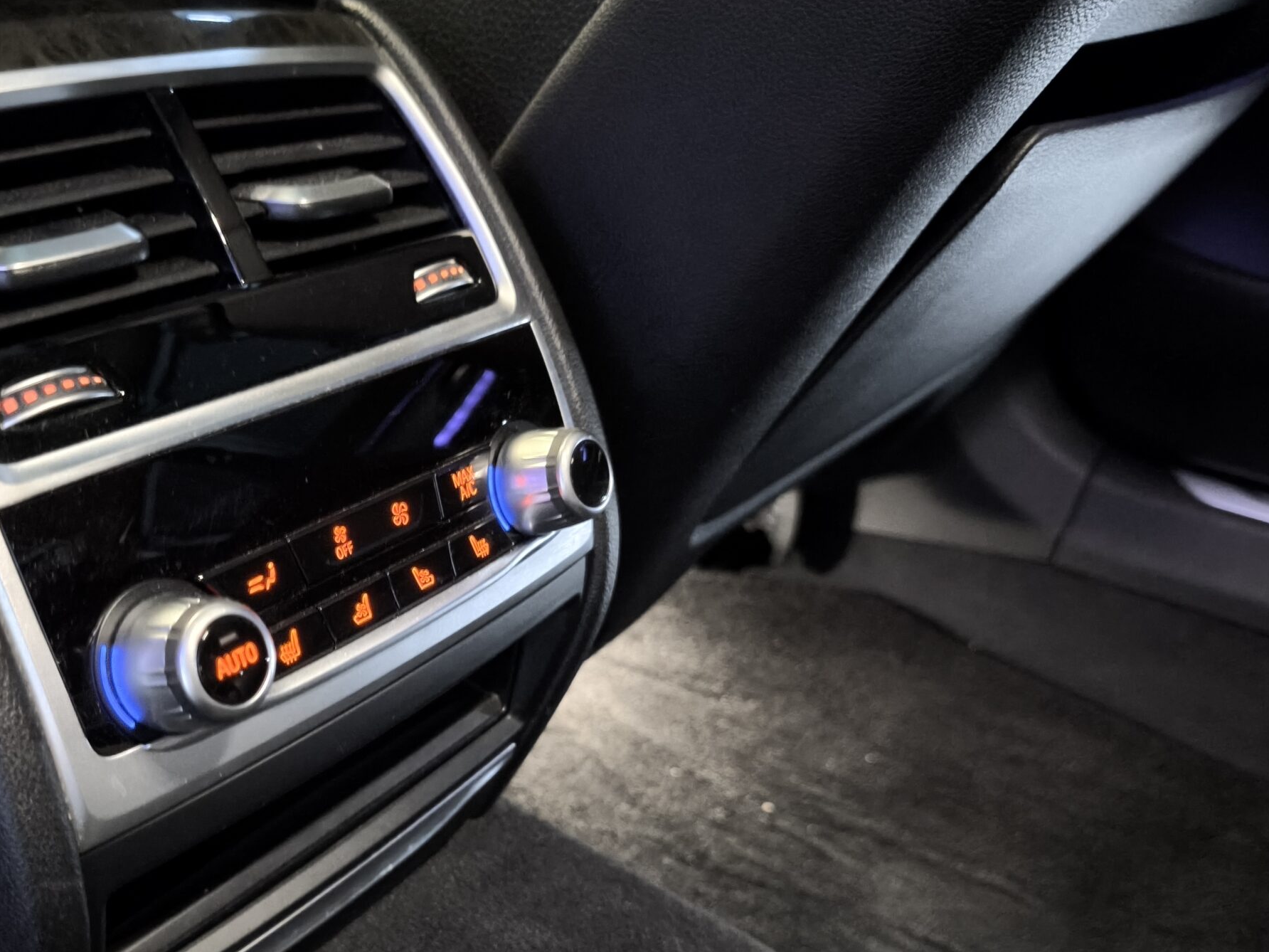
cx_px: 430
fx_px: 1210
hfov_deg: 54.3
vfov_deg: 42.3
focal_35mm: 33
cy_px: 645
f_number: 1.6
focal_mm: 6.57
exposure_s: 1/6.32
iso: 8000
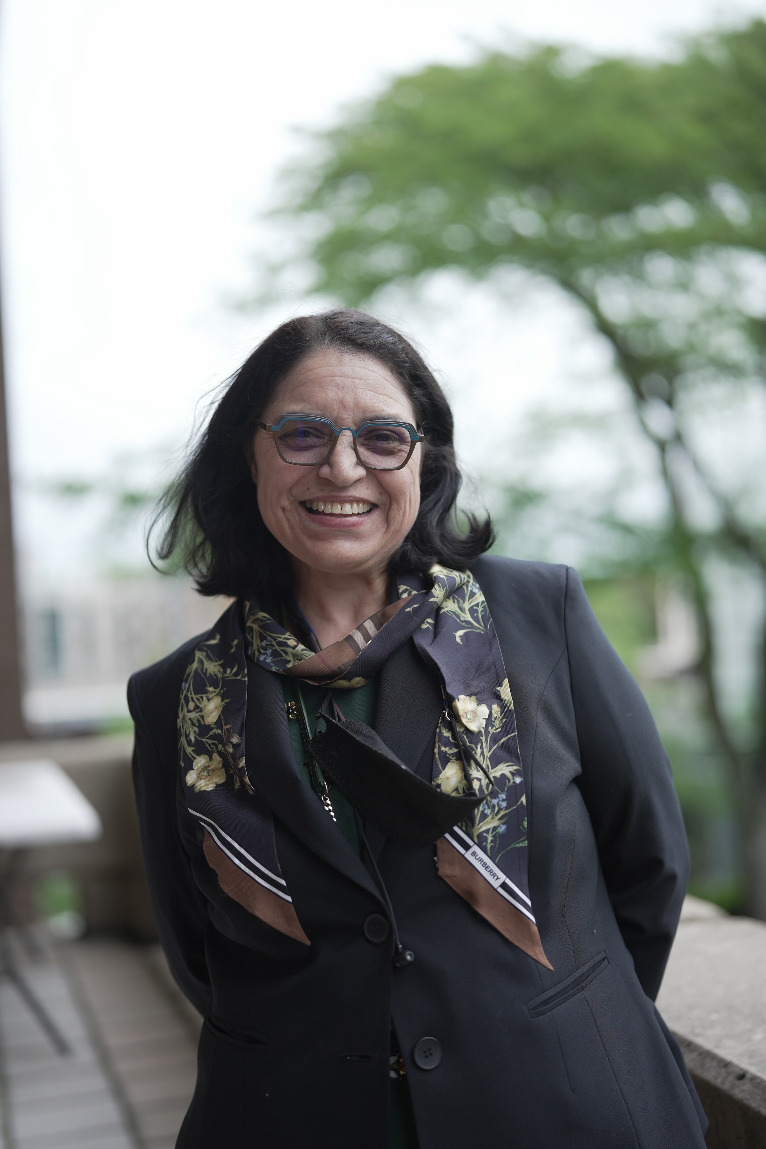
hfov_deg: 27.0
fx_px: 1596
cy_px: 574
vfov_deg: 39.6
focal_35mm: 50
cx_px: 383
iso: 200
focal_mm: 50
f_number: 1.6
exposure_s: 1/800
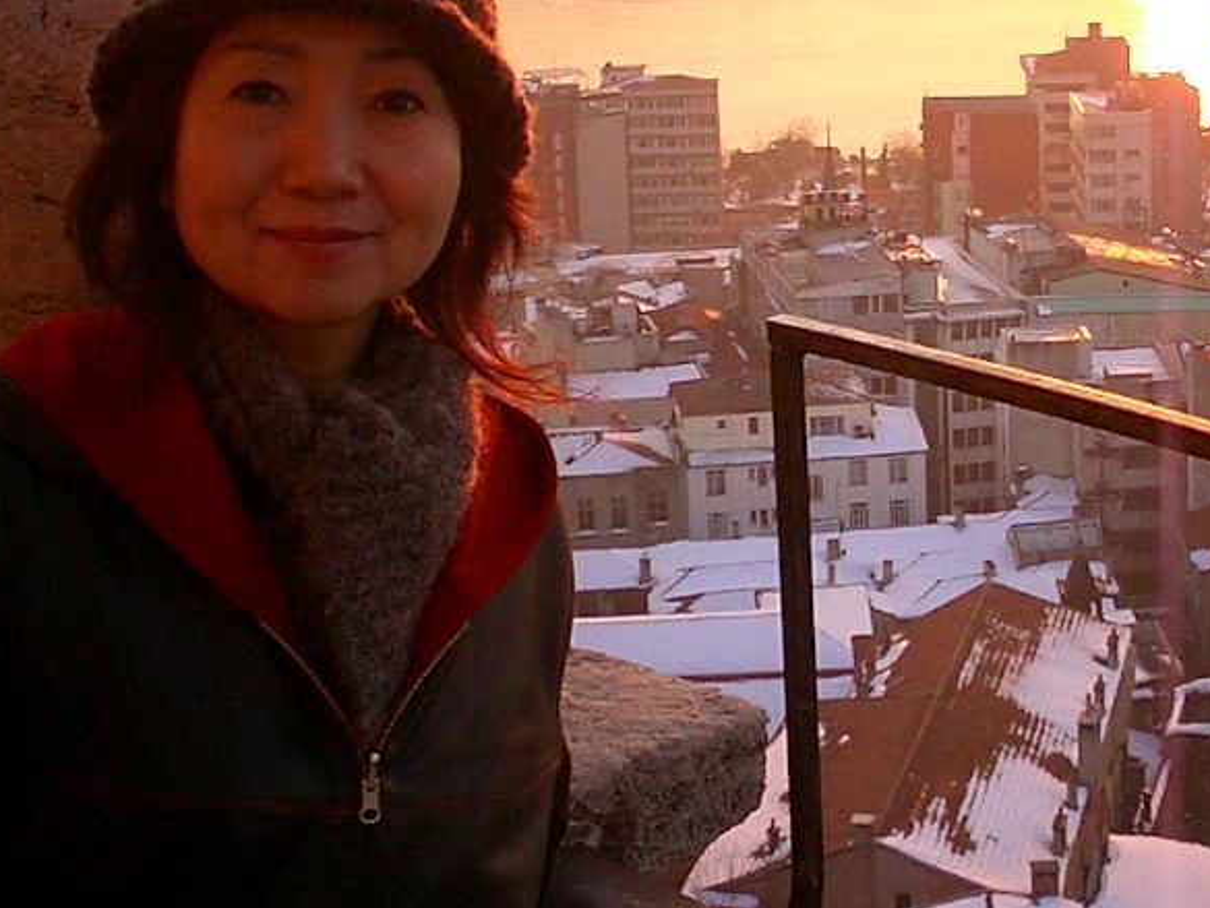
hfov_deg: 23.9
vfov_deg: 18.2
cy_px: 412
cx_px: 904
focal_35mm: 81
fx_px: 2832
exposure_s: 1/250
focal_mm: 5.6
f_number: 3.5
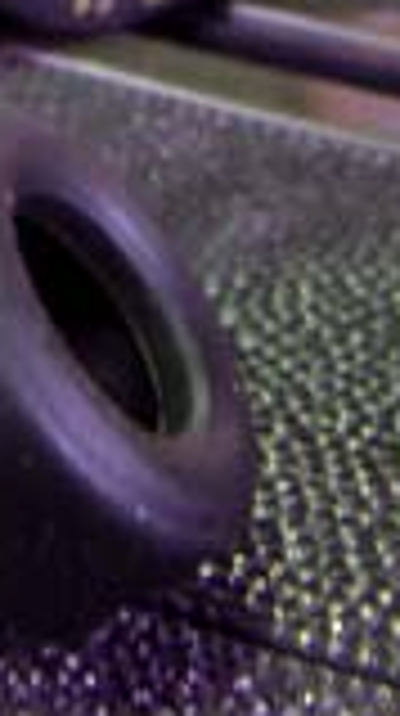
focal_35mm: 167
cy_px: -216
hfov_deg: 7.1
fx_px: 3161
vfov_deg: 12.5
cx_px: -198
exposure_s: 1/15
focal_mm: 6.3
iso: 200
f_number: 3.4
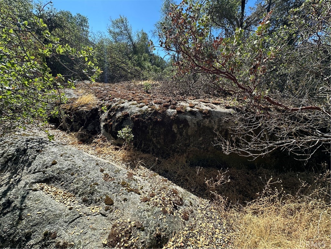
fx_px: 134
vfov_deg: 85.7
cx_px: 166
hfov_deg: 102.1
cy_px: 124
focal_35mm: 14
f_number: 2.2
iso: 40
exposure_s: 1/506
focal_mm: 2.22
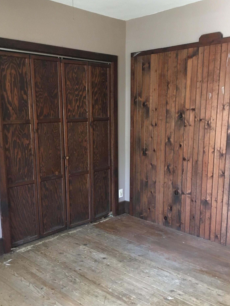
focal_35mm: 36
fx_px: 319
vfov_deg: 51.2
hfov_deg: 39.7
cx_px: 118
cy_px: 172
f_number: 2.2
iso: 200
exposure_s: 1/30
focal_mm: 4.15
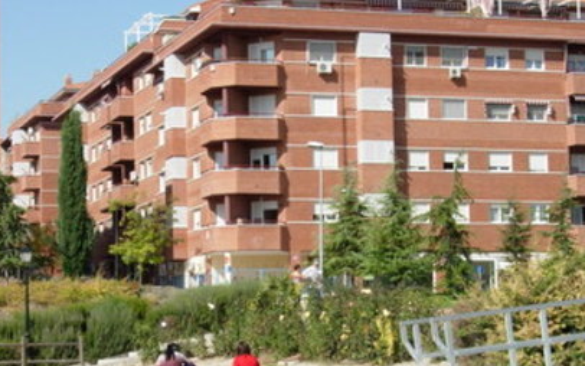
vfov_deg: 12.8
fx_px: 1627
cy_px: 254
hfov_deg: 20.3
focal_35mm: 102
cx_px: 219
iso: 79
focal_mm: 12.7
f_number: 5.9
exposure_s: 1/443
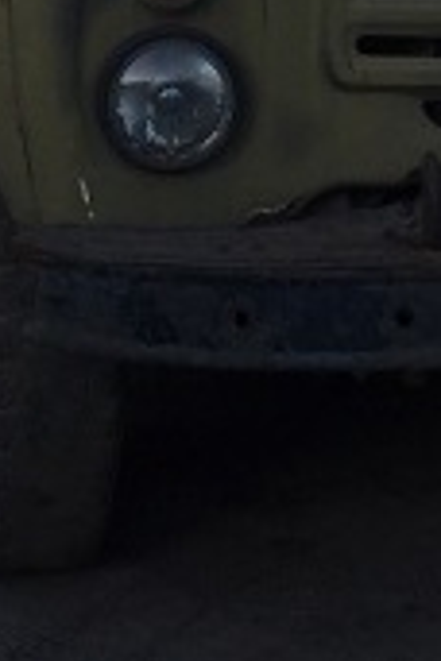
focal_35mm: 127
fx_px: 2333
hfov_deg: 10.7
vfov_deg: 15.6
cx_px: 406
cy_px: -116
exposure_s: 1/706
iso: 32
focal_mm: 4.15
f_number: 2.2
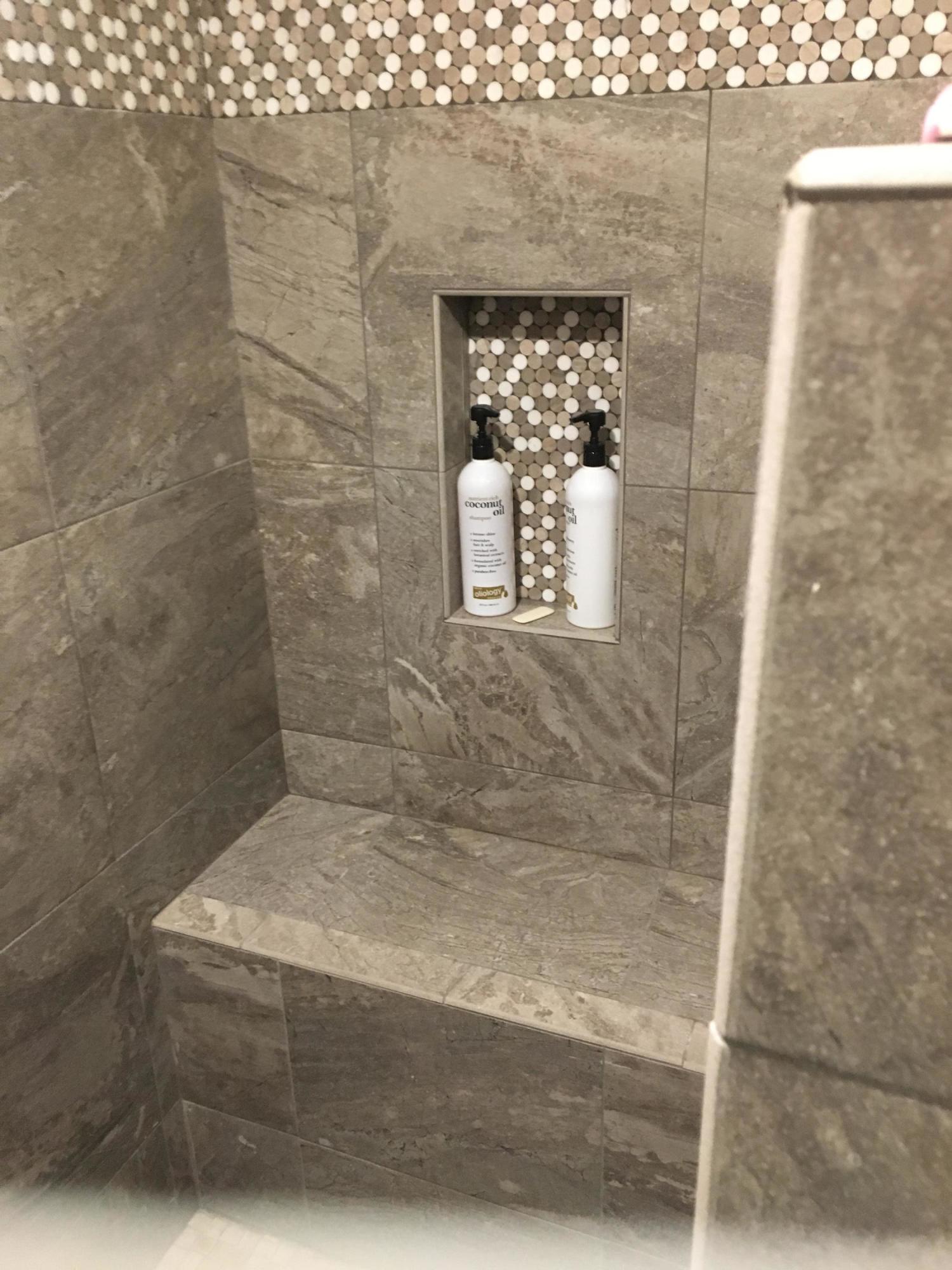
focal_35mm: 29
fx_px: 1063
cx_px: 476
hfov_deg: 48.2
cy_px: 635
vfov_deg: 61.7
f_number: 2.2
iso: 200
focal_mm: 4.15
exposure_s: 1/17
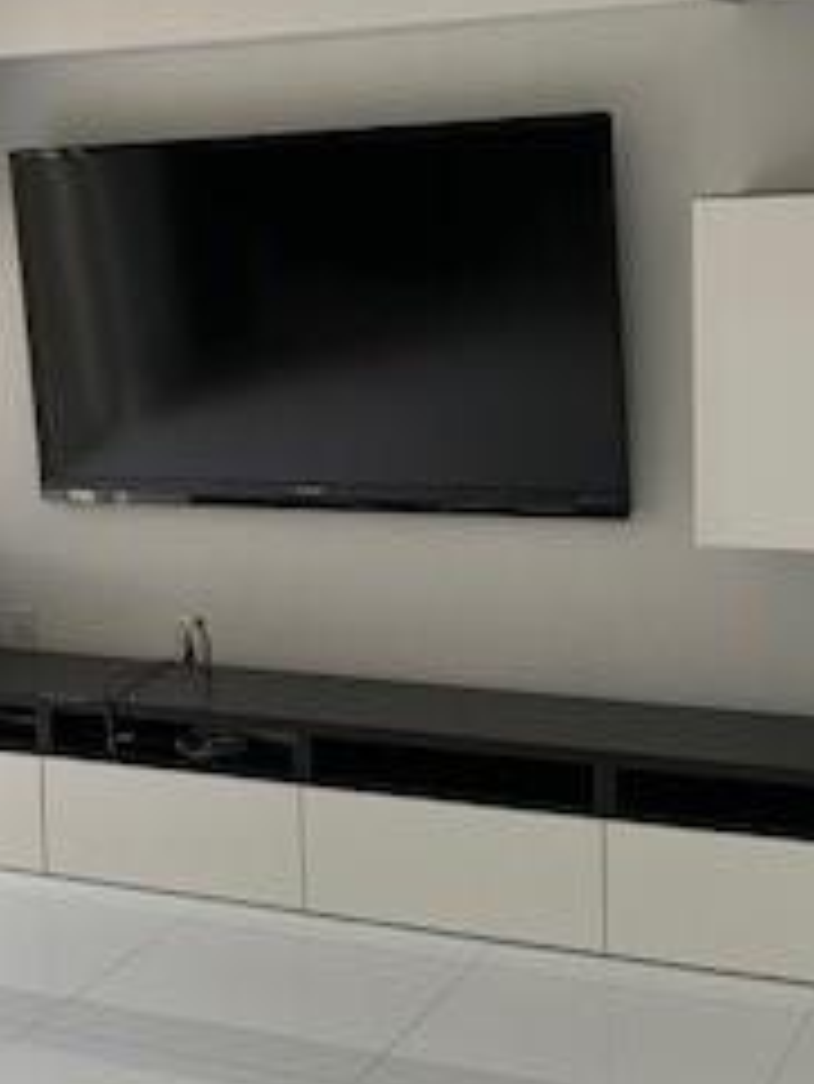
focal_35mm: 69
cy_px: 441
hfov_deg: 20.6
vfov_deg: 28.1
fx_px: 2161
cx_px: -4
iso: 25
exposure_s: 1/175
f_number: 1.8
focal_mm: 4.25
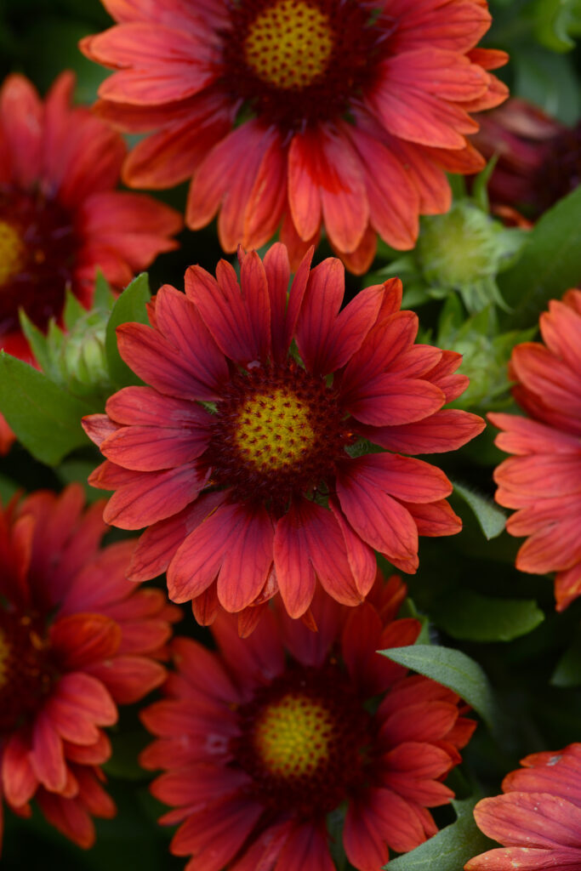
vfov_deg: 19.5
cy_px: 436
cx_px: 290
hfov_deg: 13.0
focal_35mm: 105
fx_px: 2541
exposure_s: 1/100
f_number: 11
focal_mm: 105
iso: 200
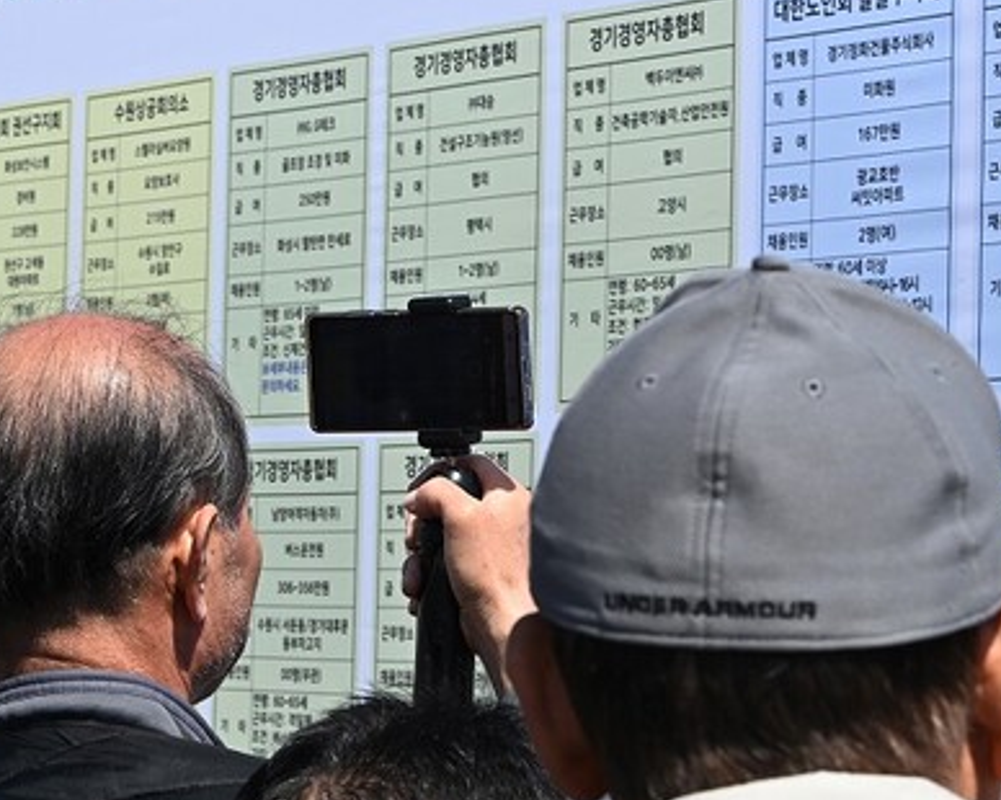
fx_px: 4382
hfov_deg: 13.0
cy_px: 312
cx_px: 408
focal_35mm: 148
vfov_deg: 10.4
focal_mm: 102
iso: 640
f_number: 16
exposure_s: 1/400
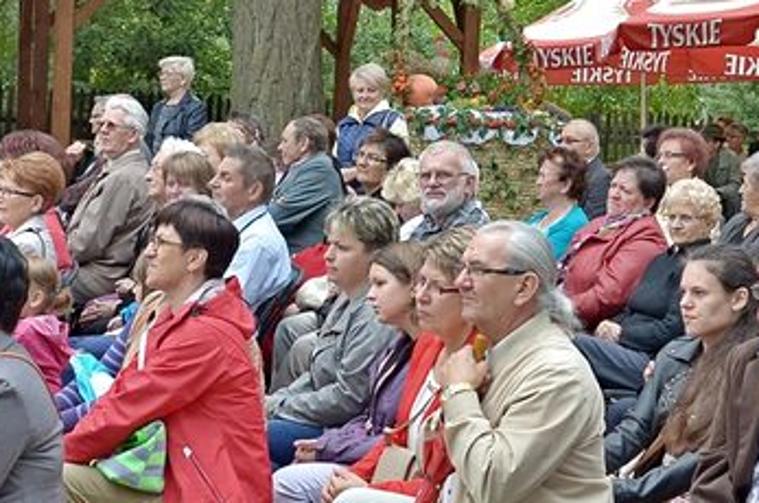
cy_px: 281
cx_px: 376
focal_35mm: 103
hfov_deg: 19.9
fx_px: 2168
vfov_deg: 13.2
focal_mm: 28
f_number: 7.1
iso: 500
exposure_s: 1/200
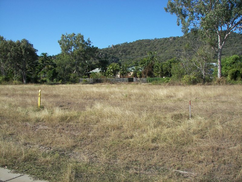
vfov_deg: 39.7
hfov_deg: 51.4
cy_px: 91
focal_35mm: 36
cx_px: 121
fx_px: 252
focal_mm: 6
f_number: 2.8
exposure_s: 1/800
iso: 50
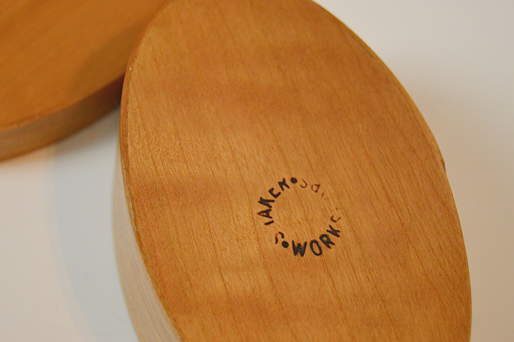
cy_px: 171
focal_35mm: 82
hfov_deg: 24.6
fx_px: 1177
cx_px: 257
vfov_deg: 16.5
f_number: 5.6
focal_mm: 55
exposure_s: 1/60
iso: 1800
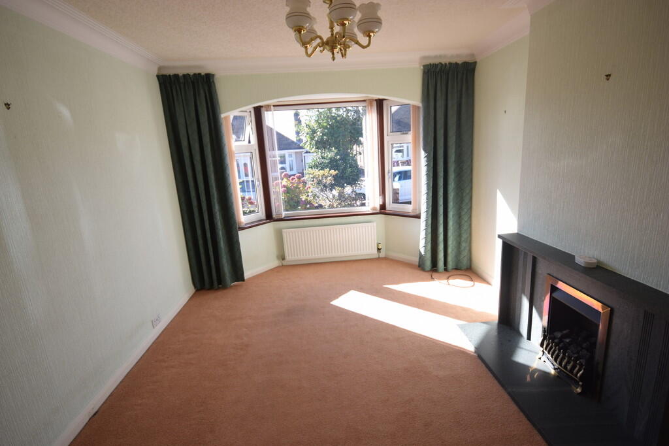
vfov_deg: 69.7
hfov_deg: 92.4
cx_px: 334
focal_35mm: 17
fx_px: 321
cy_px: 223
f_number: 7.1
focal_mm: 11.5
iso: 400
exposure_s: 1/200
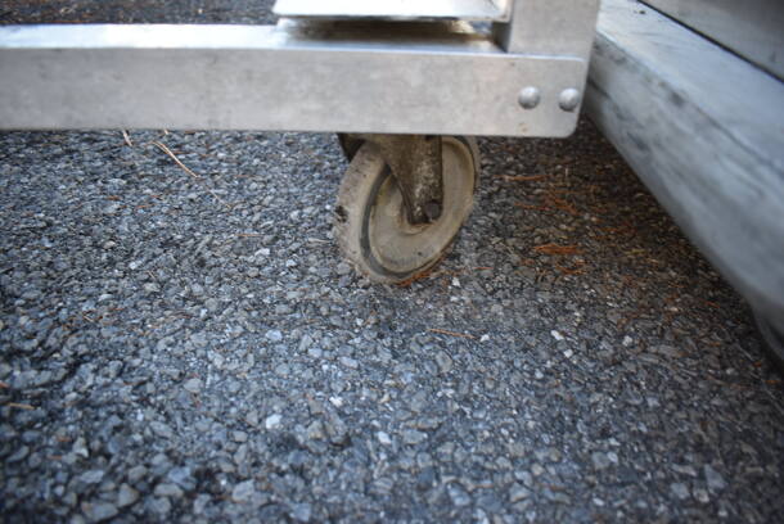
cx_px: 392
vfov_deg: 48.0
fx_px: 589
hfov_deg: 67.3
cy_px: 262
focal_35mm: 27
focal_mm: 18
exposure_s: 1/250
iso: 560
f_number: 3.5
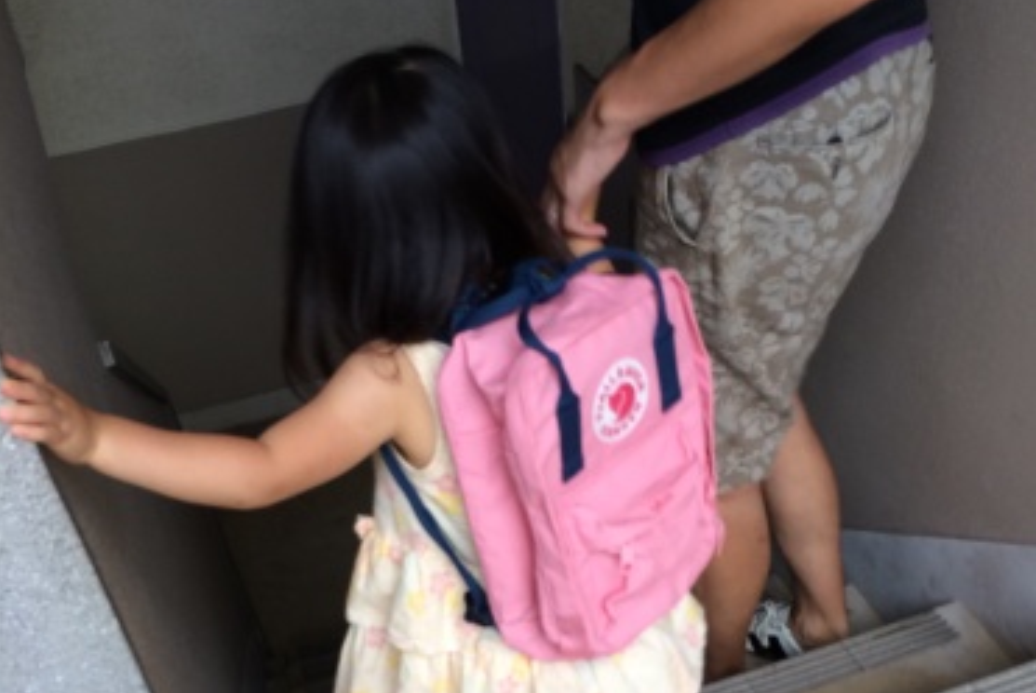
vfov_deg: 30.8
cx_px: 518
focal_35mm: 42
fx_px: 1210
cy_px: 592
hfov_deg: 46.4
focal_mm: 4.12
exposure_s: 1/30
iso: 32
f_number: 2.2
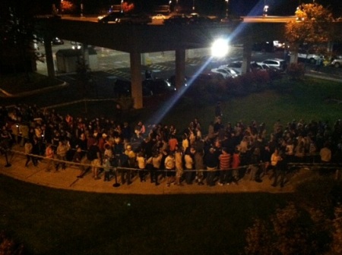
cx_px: 171
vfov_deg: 40.6
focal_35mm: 35
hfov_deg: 52.7
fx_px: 345
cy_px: 128
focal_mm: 3.85
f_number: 2.8
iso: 1000
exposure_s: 1/15
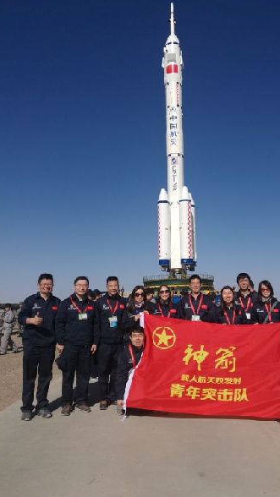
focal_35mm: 30
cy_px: 246
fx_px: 396
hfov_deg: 38.6
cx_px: 179
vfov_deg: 64.3
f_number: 2
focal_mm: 4.04
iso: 50
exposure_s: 1/2358
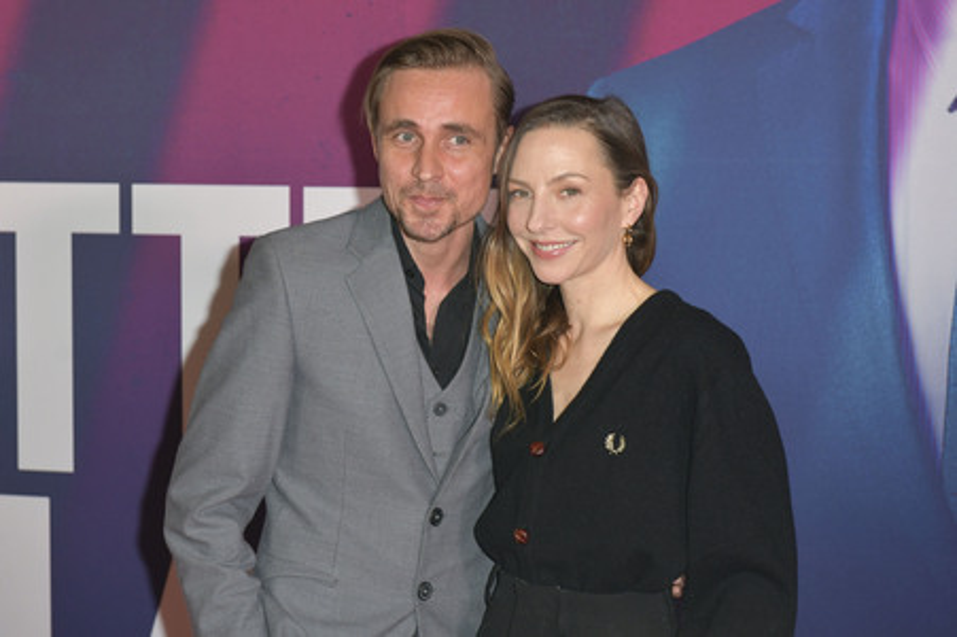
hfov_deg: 28.9
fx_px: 1859
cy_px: 318
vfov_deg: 19.4
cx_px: 478
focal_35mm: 70
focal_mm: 70
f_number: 5.6
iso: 800
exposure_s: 1/200
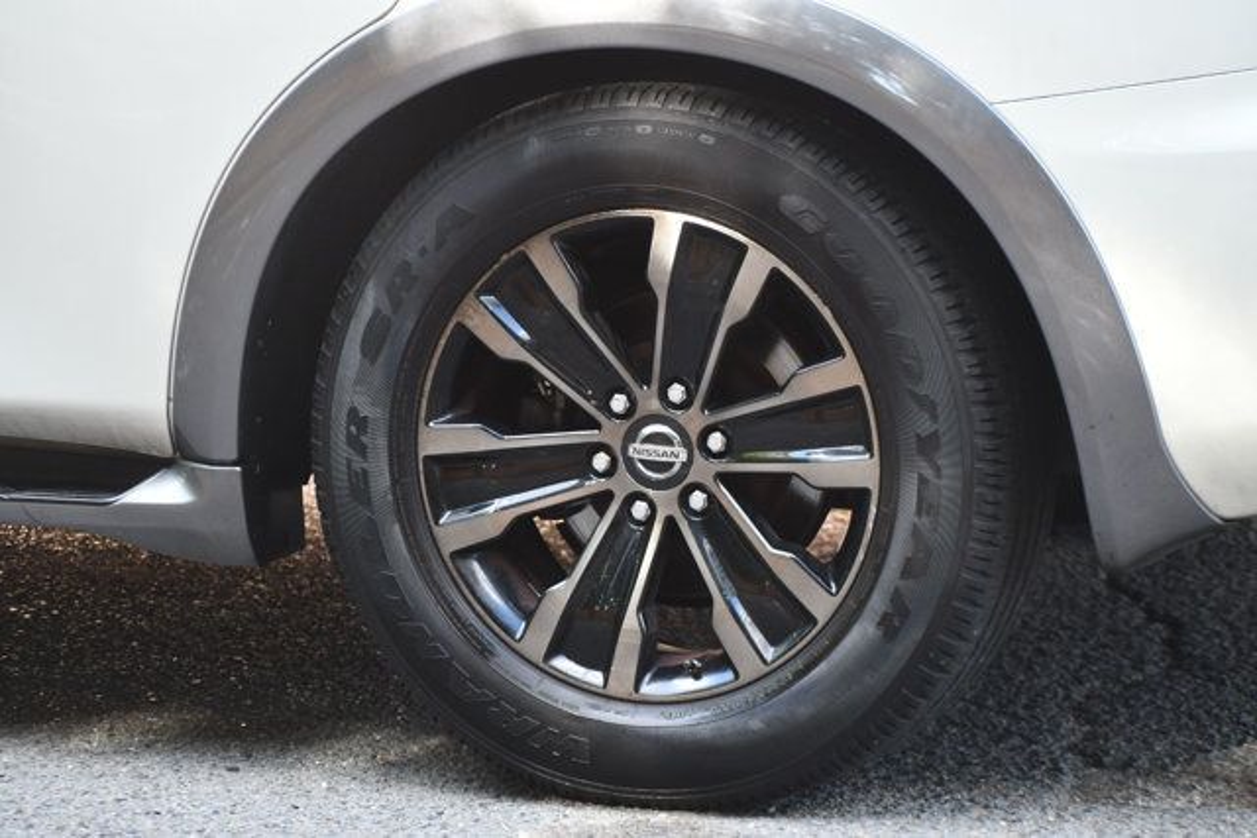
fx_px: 5134
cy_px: 419
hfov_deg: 14.0
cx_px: 628
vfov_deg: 9.3
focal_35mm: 147
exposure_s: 1/200
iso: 800
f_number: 4.8
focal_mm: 98
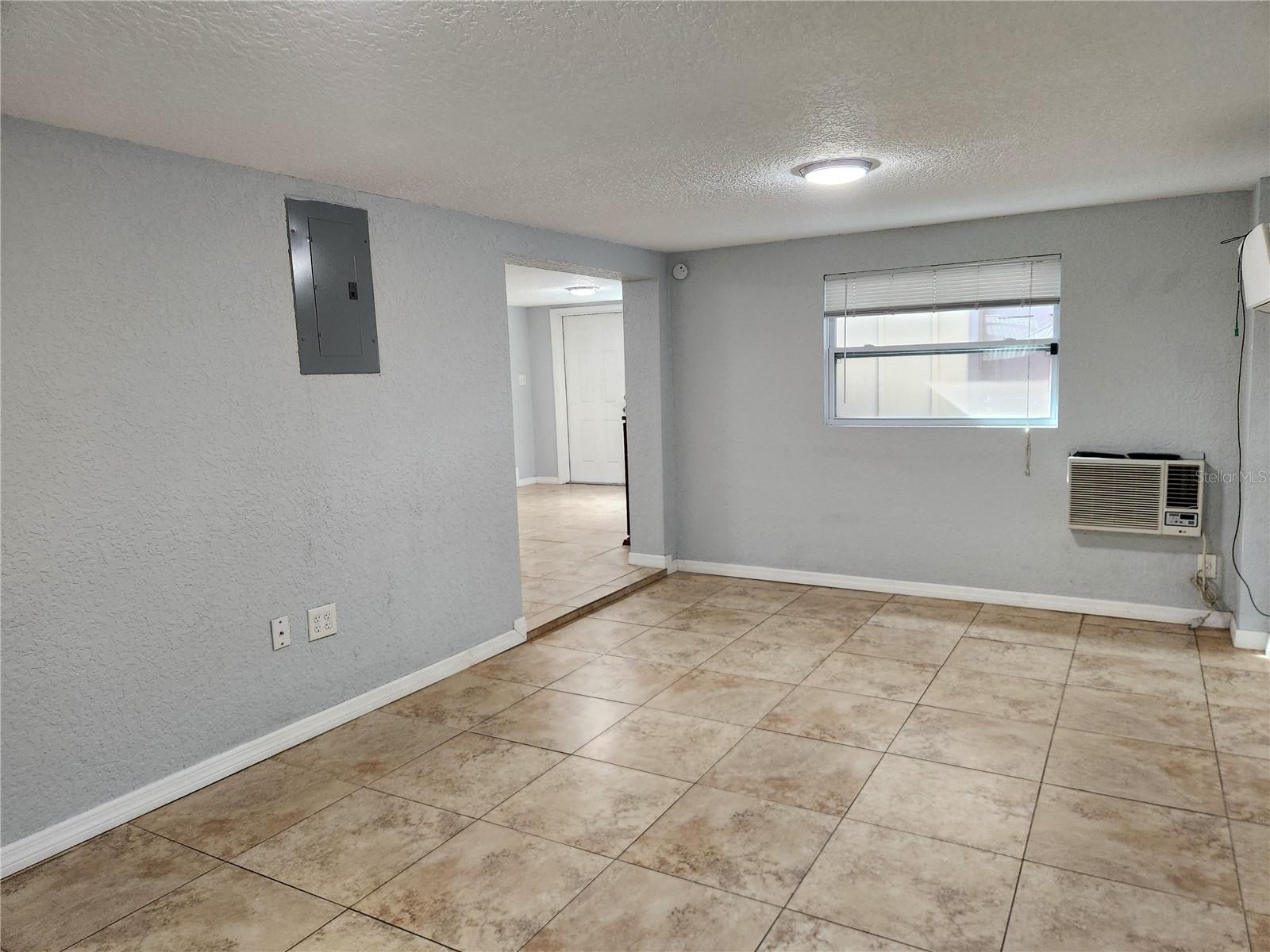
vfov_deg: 58.9
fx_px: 844
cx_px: 635
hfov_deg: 73.9
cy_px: 476
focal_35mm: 23
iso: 320
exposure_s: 1/120
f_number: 1.8
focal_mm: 5.4
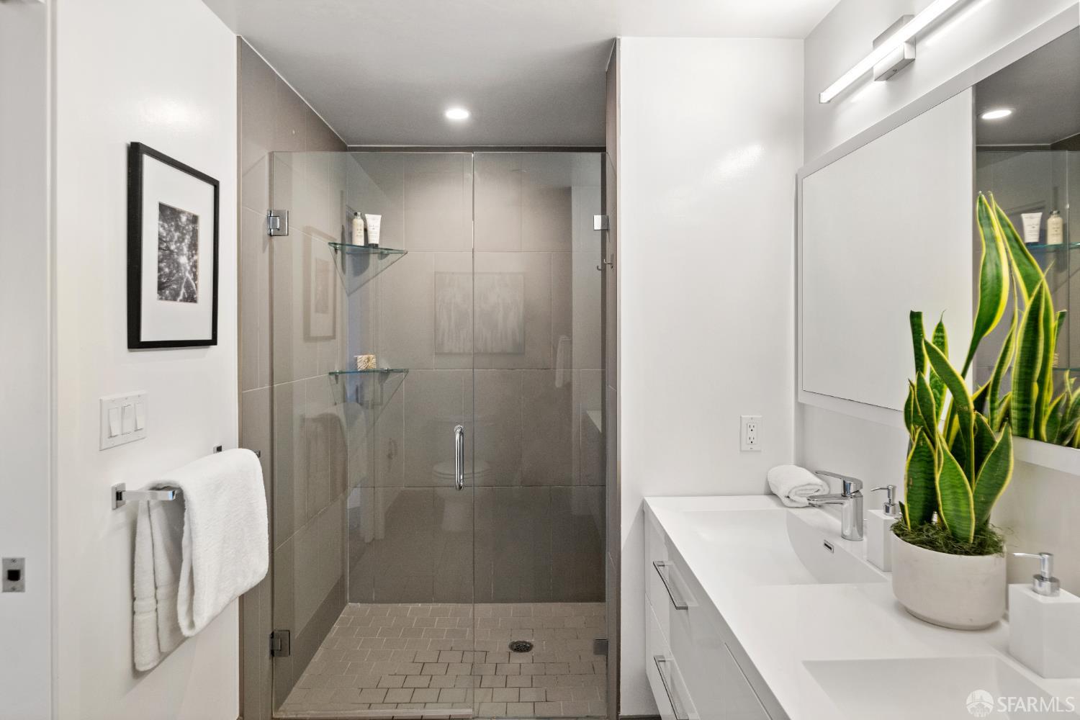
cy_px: 360
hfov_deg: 84.0
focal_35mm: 20
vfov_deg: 61.9
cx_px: 540
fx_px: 600
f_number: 6.3
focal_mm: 20
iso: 400
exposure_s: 1/6
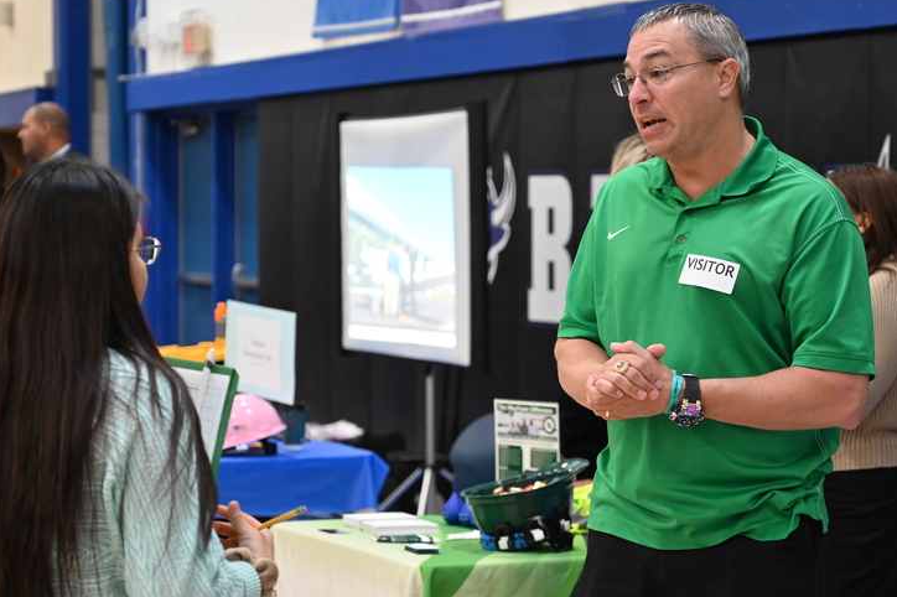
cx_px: 448
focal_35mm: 99
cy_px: 307
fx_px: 2466
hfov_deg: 20.6
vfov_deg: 13.8
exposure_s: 1/125
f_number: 4
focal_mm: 70
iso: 2500
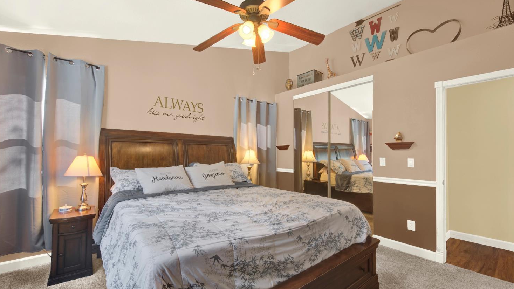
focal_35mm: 15
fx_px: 204
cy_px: 158
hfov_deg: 103.0
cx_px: 254
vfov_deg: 70.4
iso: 100
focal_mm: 14
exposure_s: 1/4
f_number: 14
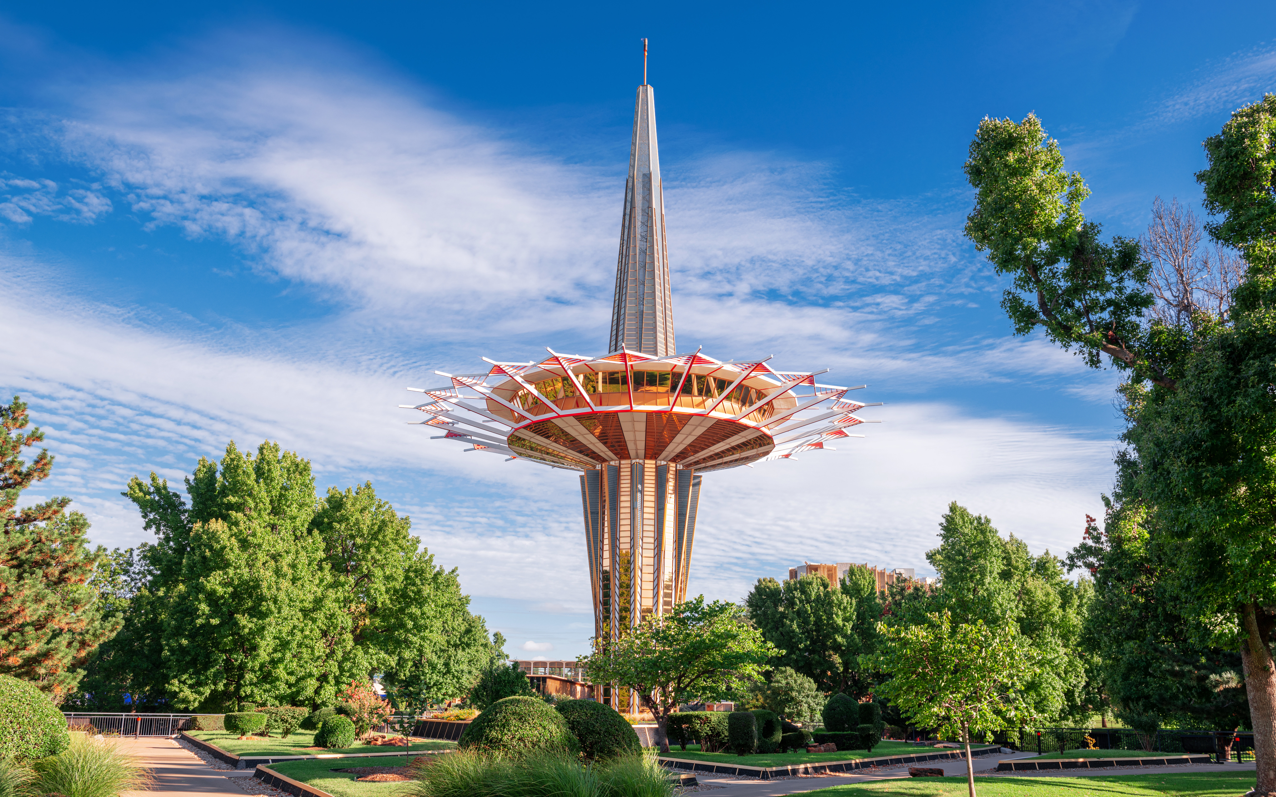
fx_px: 1113
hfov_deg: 59.7
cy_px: 426
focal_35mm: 32
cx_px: 638
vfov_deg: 39.4
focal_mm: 31
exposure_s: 1/100
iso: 64
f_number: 8
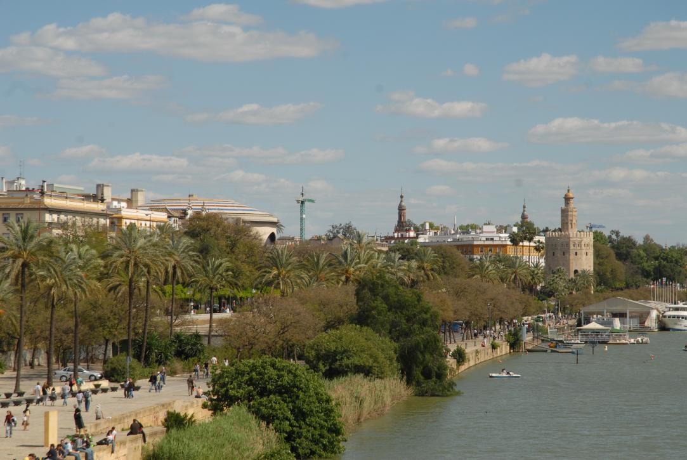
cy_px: 230
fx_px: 2006
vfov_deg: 13.1
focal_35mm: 105
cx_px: 344
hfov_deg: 19.4
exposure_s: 1/250
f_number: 8
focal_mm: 70
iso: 100
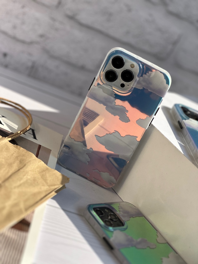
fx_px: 587
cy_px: 132
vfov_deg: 25.3
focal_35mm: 77
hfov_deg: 19.1
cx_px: 99
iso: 32
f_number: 2.8
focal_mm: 9
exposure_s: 1/605
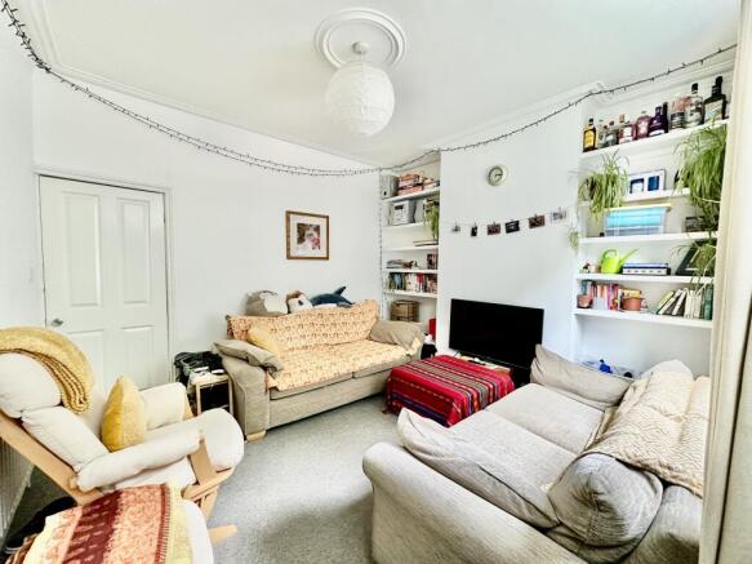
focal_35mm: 14
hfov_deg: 102.1
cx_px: 376
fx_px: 304
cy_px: 282
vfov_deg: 85.7
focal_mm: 2.22
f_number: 2.2
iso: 320
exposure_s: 1/65
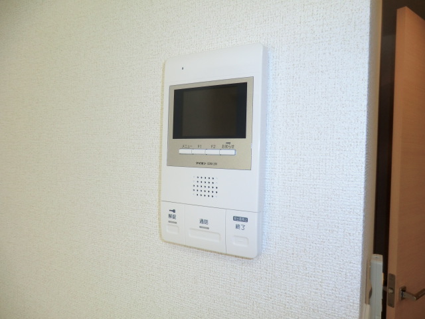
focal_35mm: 24
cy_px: 160
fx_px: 295
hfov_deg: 71.6
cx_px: 212
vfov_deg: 56.8
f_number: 3.2
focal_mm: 4.3
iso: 80
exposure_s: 1/60
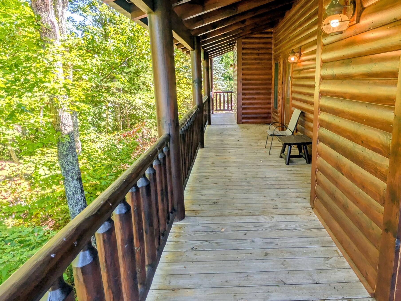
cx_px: 237
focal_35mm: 20
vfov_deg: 65.7
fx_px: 232
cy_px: 130
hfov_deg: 80.9
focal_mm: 2.02
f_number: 1.7
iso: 48
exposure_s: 1/458
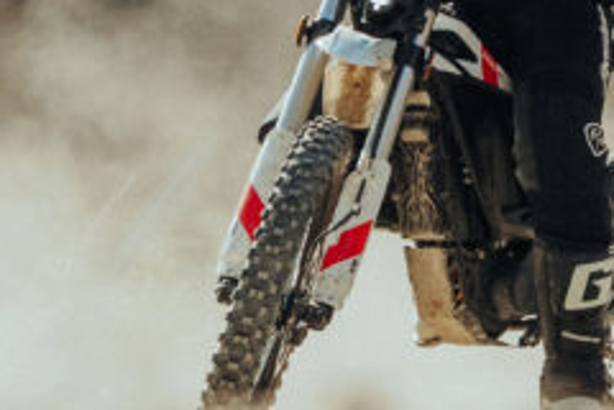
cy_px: -281
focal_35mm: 141
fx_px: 2405
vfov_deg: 9.4
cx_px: 954
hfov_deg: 13.6
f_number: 3.2
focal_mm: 22
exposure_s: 1/4000
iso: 400
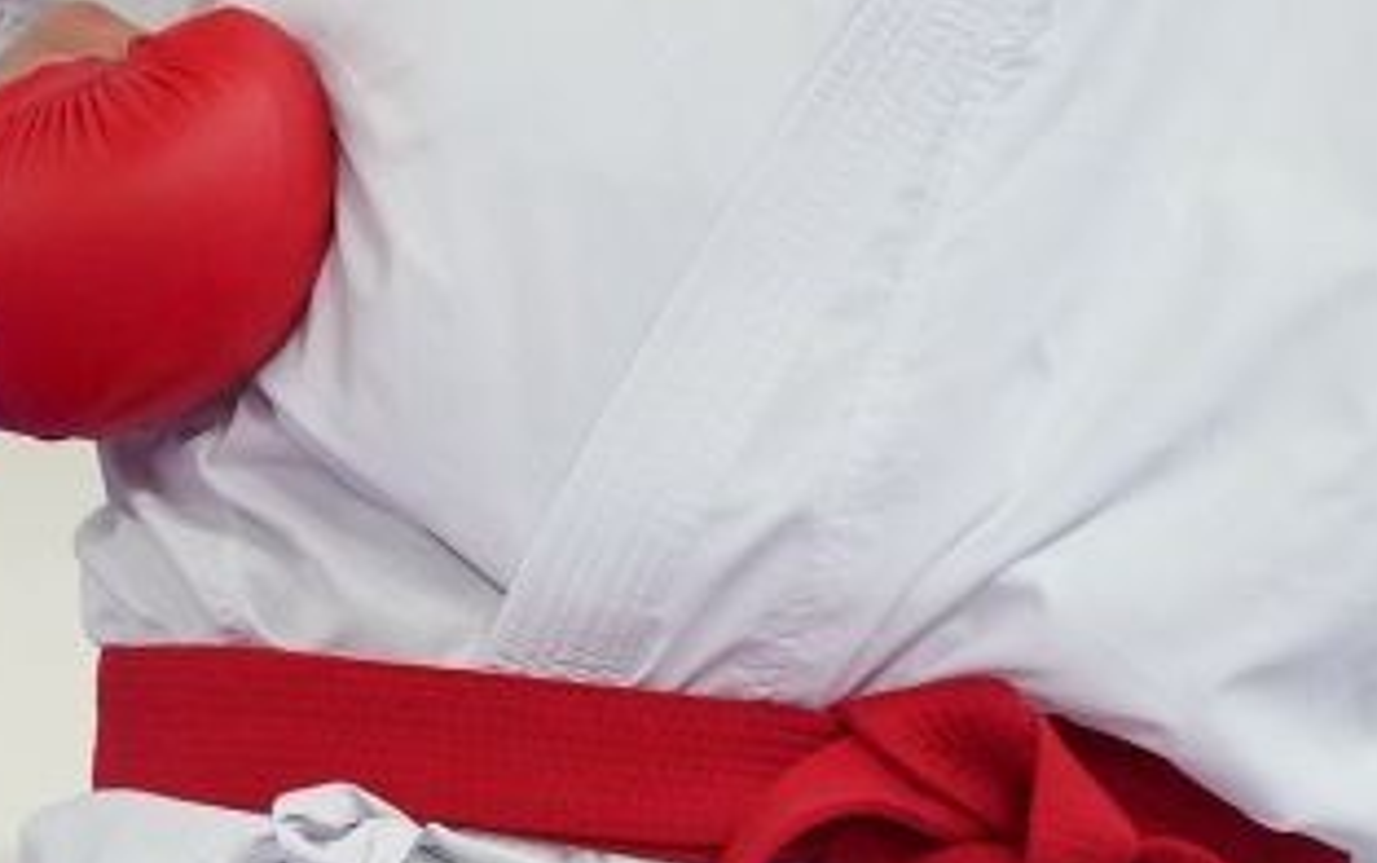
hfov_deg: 2.8
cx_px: 656
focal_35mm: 744
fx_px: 27936
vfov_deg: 1.8
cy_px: 313
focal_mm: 127
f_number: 2.8
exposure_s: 1/1000
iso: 2000
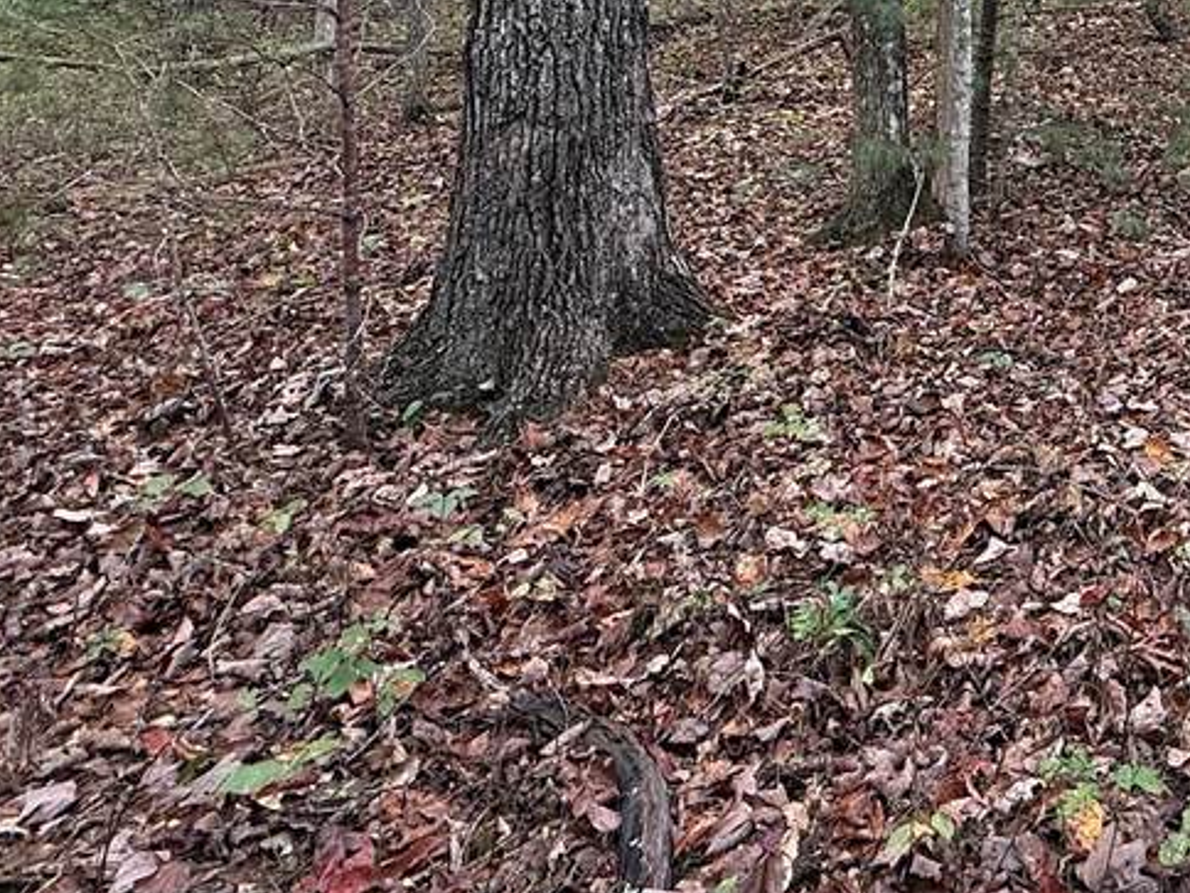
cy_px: -106
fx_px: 1272
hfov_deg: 43.8
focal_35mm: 37
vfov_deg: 33.4
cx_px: 1158
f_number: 2.2
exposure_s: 1/99
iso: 100
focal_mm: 2.22
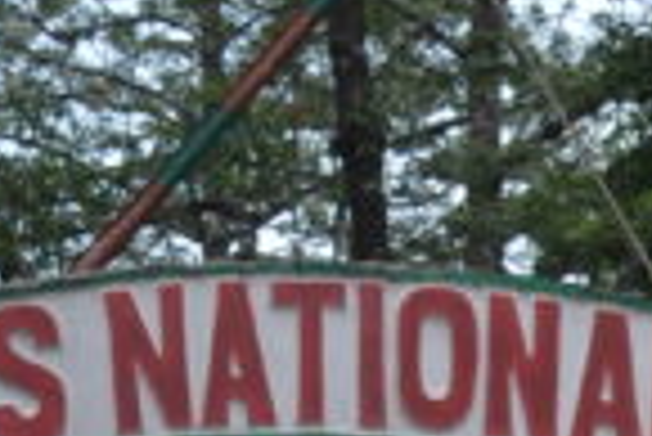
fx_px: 5004
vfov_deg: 4.7
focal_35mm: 276
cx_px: 364
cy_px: 1504
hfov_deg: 7.5
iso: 100
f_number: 6.3
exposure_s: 1/160
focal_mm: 26
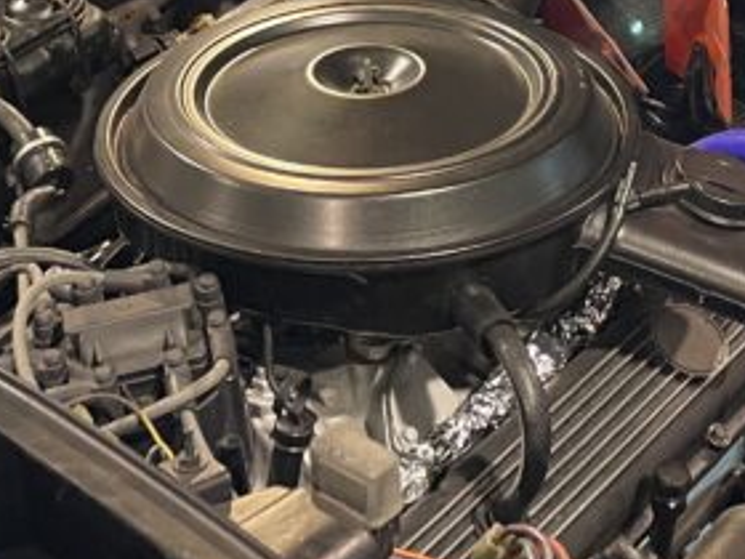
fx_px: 2045
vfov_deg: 14.6
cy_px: -266
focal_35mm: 95
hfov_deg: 20.6
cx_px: 474
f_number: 1.6
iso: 160
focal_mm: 4.2
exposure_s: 1/50
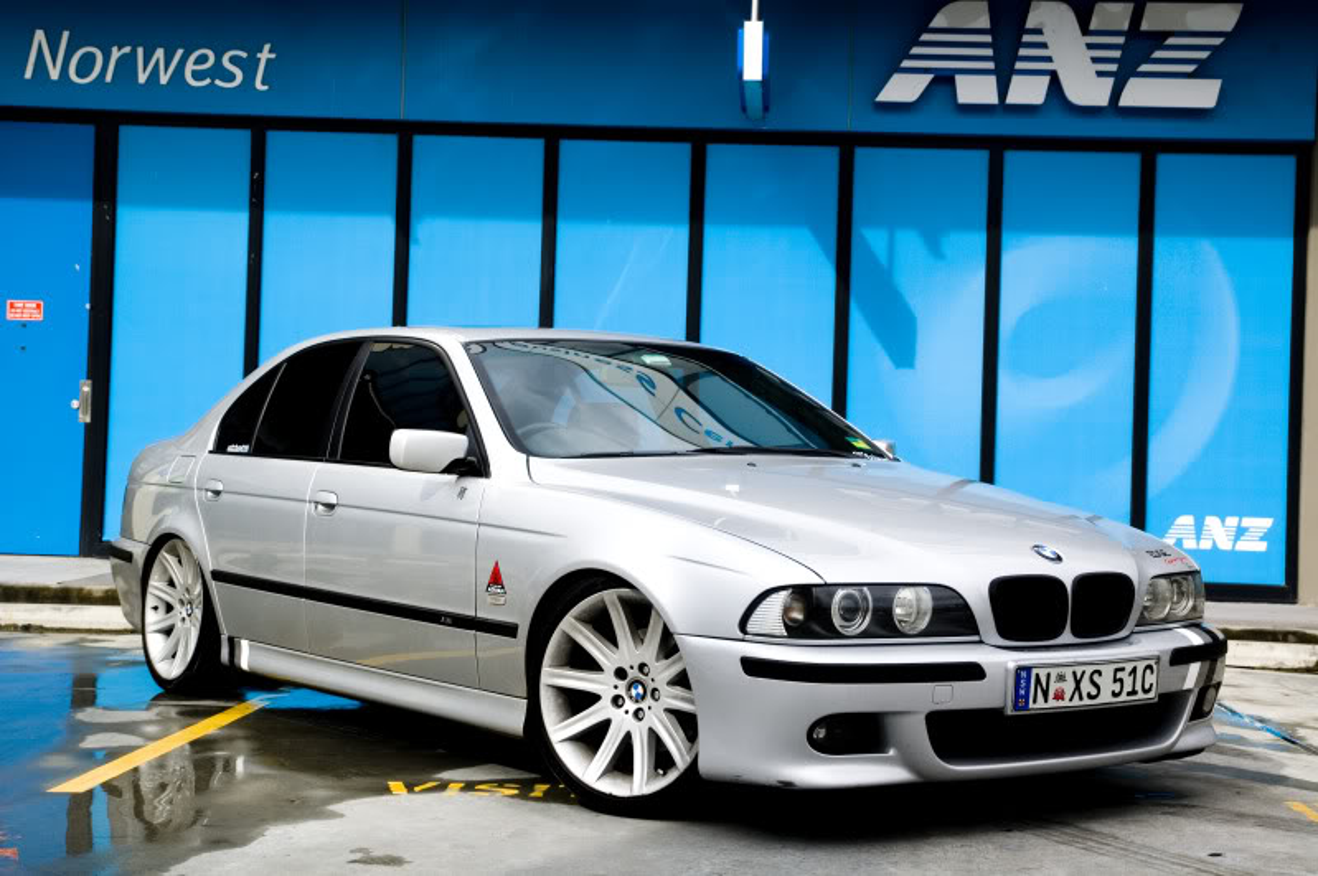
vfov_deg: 25.7
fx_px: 1920
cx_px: 659
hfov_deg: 37.9
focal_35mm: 52
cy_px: 438
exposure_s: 1/160
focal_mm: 35
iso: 200
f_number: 8
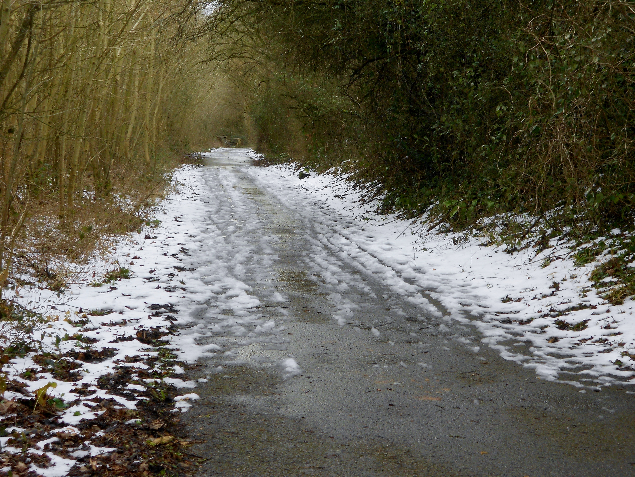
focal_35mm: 76
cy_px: 238
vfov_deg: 19.4
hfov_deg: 25.7
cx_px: 318
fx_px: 1394
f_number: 5.8
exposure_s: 1/60
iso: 80
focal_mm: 13.5
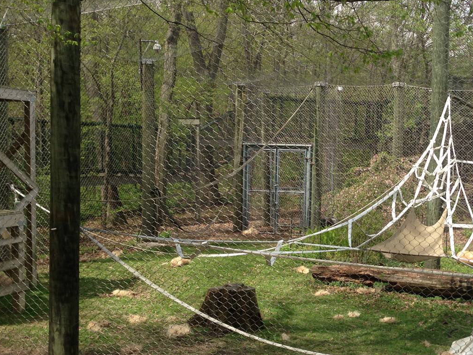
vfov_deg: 28.0
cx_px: 367
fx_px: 711
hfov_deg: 35.8
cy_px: 200
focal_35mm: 52
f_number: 2.4
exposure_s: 1/733
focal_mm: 4.13
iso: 50
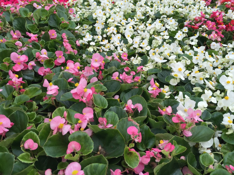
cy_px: 88
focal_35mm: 29
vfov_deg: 48.2
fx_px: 196
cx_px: 117
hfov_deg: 61.7
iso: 32
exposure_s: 1/706
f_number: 2.2
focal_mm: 4.15
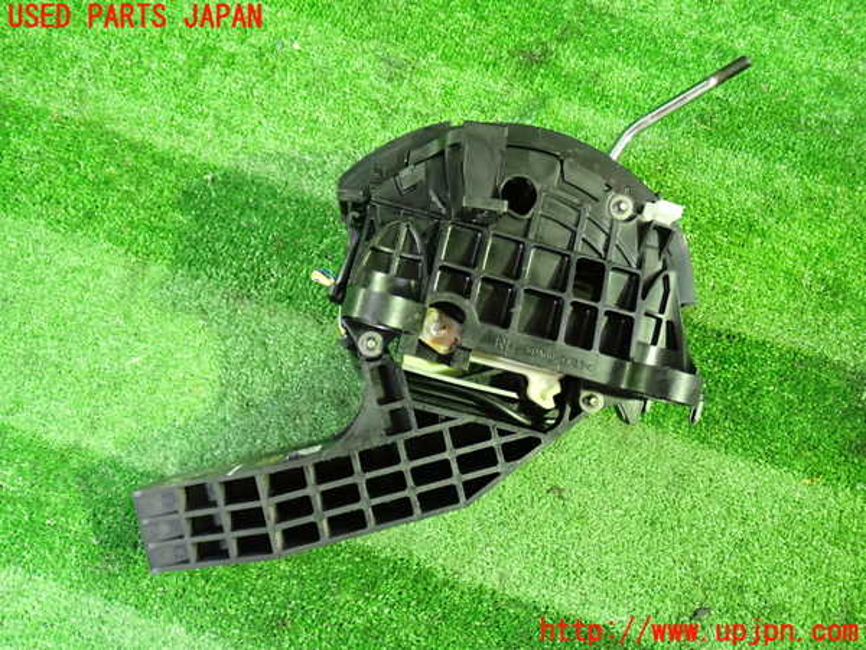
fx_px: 751
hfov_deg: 60.0
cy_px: 325
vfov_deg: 46.8
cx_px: 433
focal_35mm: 30
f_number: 2.3
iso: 800
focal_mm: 5.4
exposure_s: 1/25
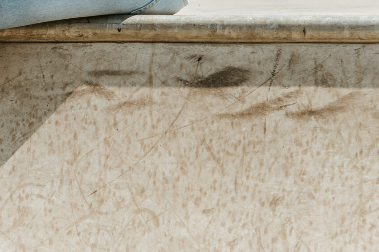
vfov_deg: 4.3
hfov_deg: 6.5
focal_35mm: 316
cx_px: -95
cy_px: -94
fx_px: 3324
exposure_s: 1/3200
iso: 100
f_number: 2.5
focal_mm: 105
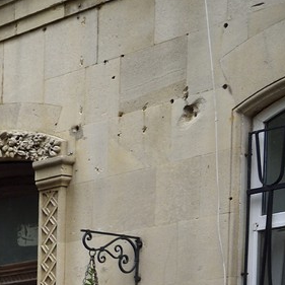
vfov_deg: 11.2
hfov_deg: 9.9
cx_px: -483
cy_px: 518
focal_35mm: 145
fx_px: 1351
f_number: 2.8
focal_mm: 30
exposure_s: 1/250
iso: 400
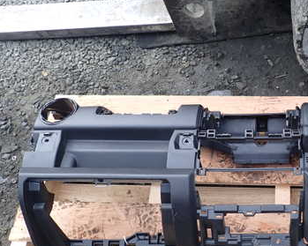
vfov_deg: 35.6
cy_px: 139
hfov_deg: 41.2
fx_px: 383
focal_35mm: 42
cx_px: 264
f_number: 2.8
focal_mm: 4.5
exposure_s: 1/200
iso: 100
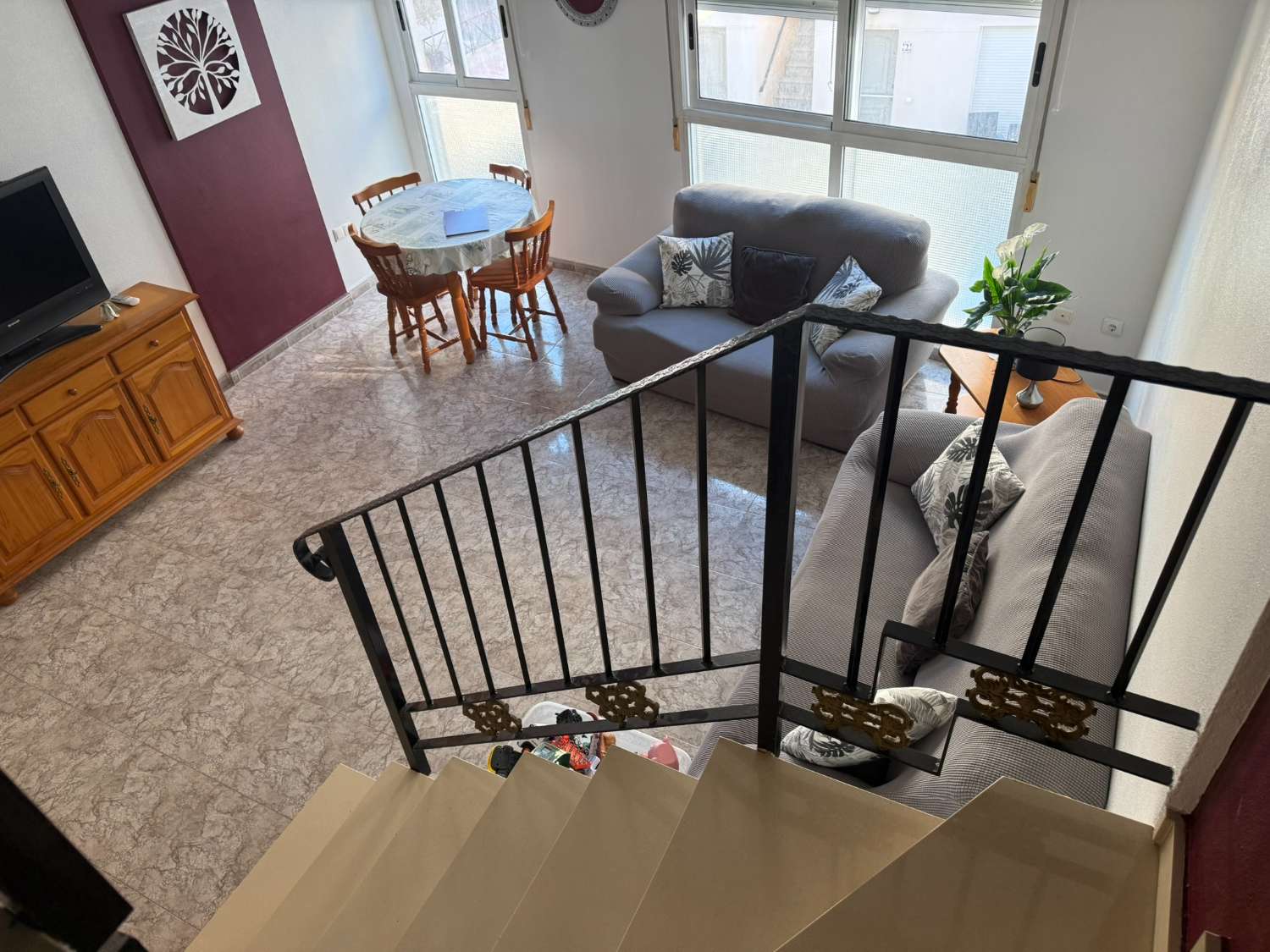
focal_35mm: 24
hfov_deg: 71.6
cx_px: 635
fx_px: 881
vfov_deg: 56.8
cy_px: 476
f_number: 1.78
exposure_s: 1/100
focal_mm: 6.76
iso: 160
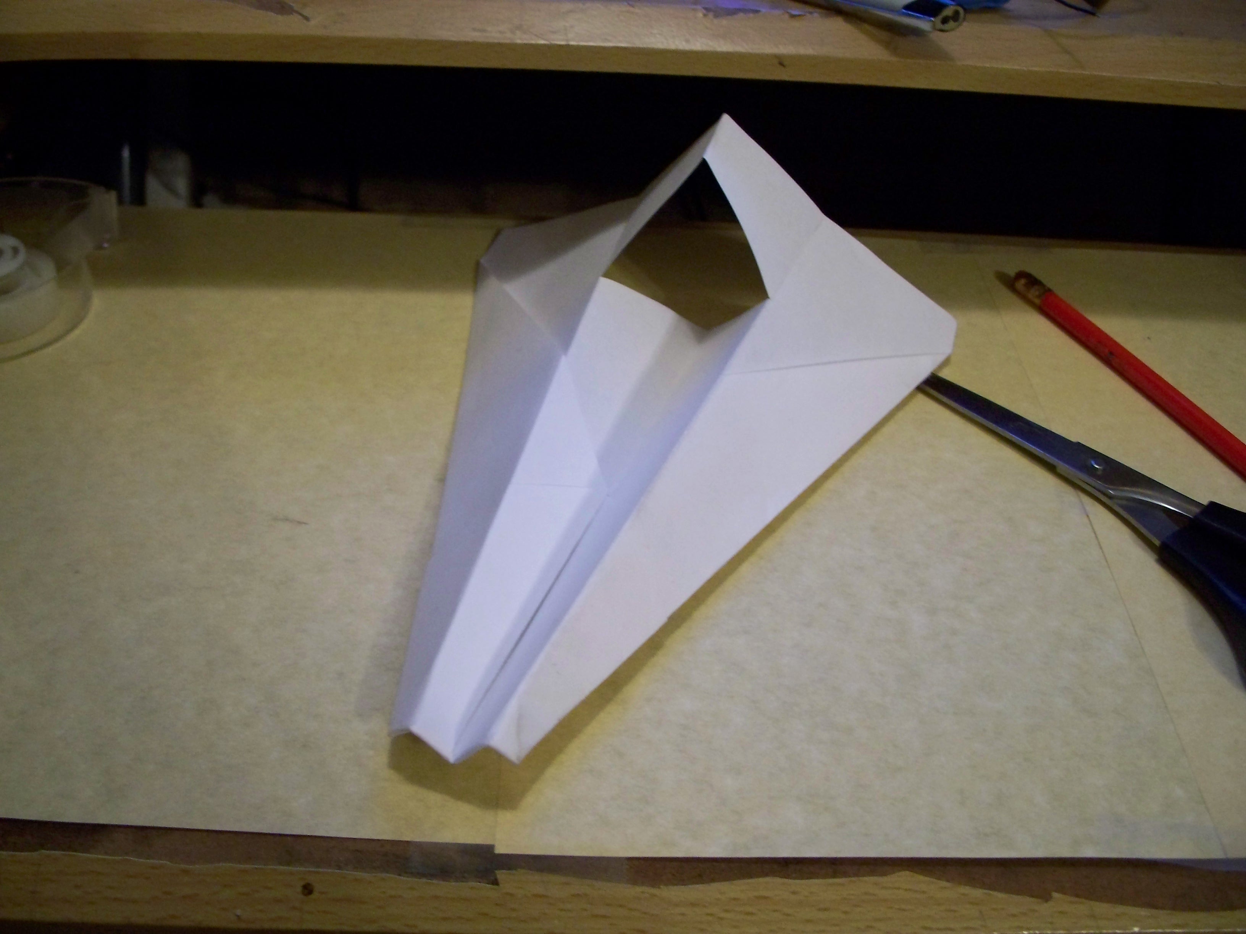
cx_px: 623
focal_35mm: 37
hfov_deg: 50.1
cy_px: 467
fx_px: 1332
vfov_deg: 38.7
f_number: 2.8
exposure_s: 1/30
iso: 400
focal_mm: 7.8
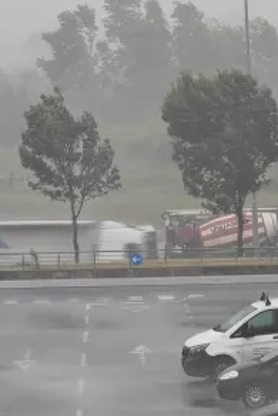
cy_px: 113
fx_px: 2973
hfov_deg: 5.4
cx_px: 81
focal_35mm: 257
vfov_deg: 8.0
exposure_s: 1/33.3
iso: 261
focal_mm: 14.92
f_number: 3
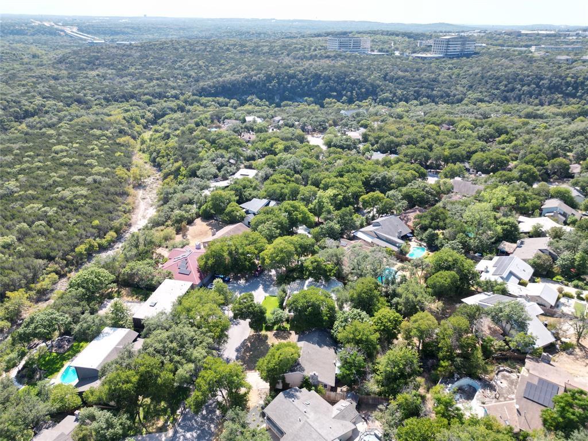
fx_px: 408
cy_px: 220
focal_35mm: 24
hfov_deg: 71.6
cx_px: 294
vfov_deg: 56.8
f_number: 1.7
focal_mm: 6.72
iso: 200
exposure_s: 1/1600
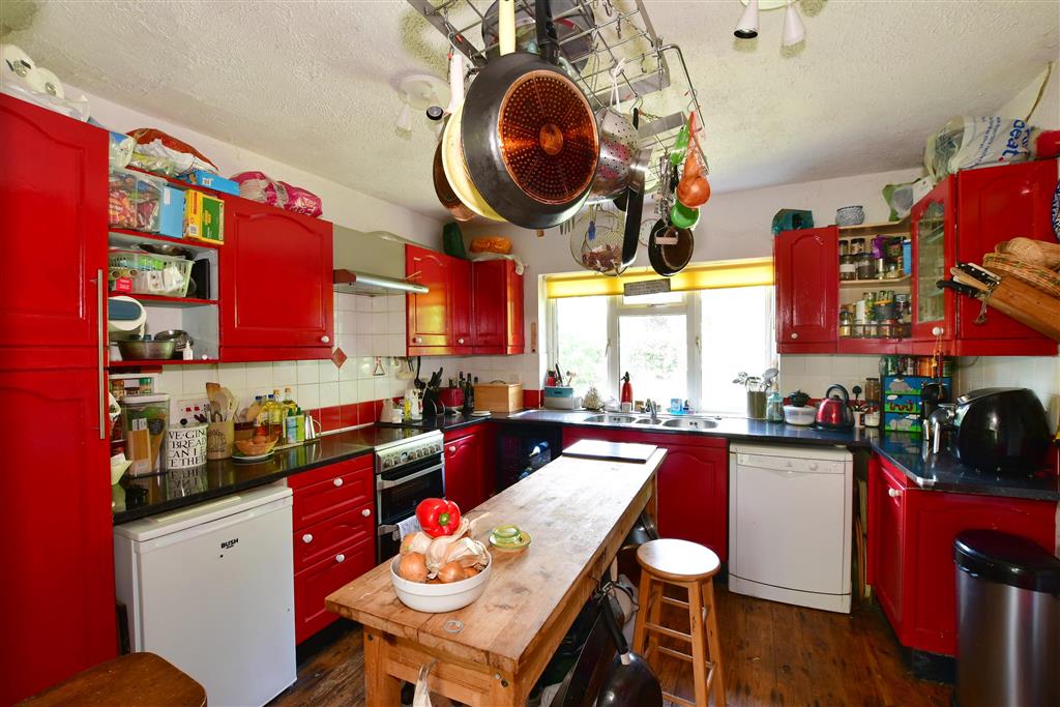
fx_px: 442
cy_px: 354
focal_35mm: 15
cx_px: 530
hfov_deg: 100.4
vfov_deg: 77.3
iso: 200
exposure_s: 1/5
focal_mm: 10
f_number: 8
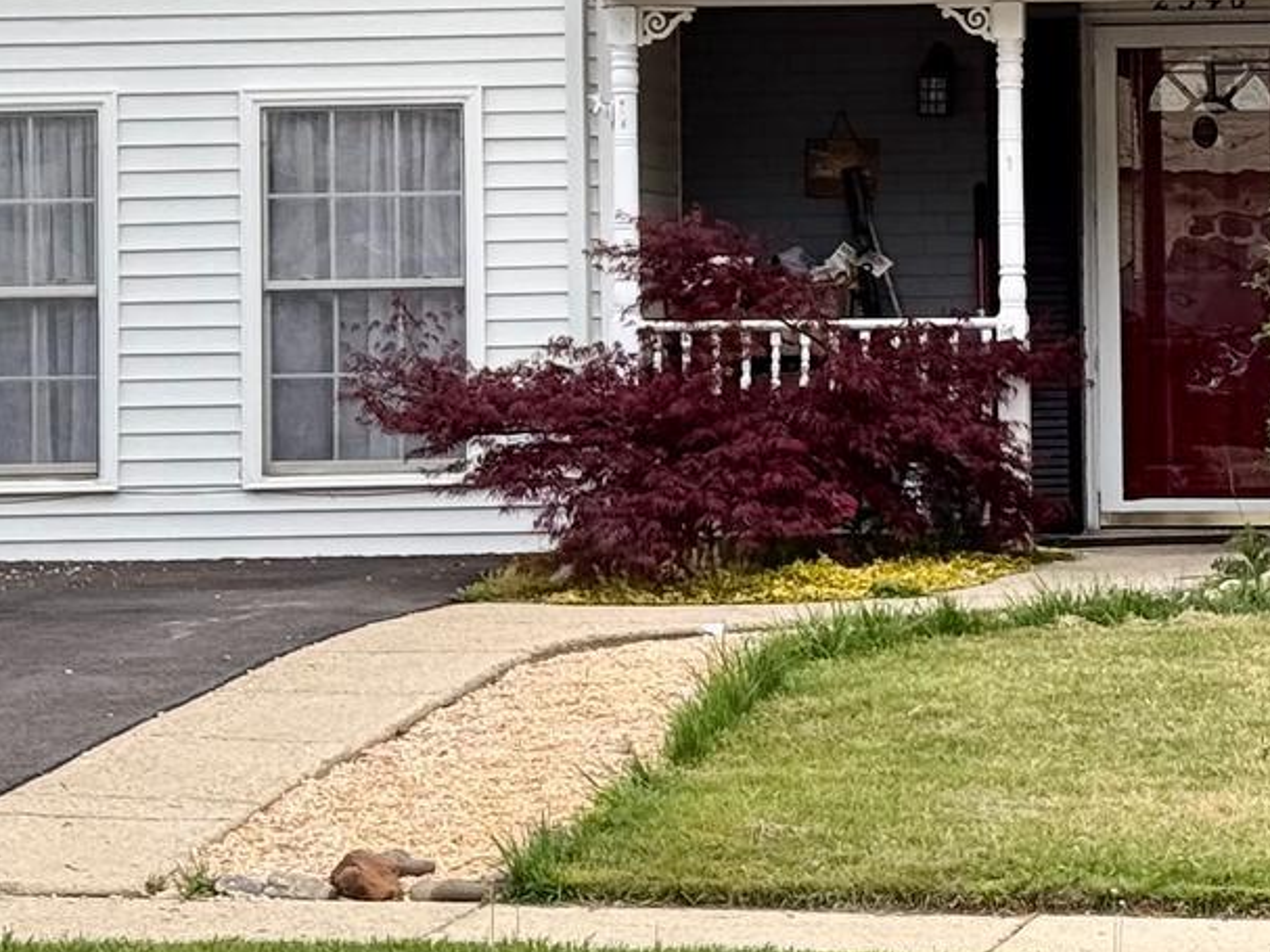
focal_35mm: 162
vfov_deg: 9.1
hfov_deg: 11.9
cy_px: 155
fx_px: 5942
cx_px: 1619
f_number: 1.78
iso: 80
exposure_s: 1/837
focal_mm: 6.76
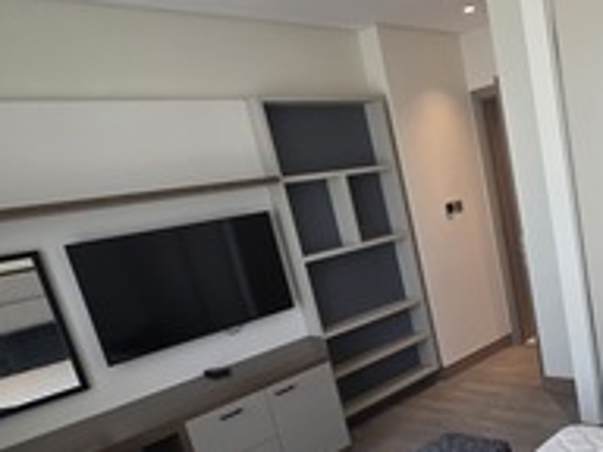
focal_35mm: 31
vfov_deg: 44.2
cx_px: 504
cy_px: 331
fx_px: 540
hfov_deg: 53.4
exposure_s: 1/100
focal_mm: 2.2
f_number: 1.9
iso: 200
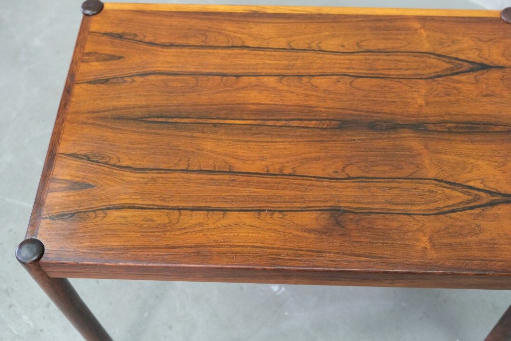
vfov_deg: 29.2
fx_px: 653
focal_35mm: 46
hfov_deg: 42.6
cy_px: 152
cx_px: 295
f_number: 4
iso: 2500
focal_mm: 26
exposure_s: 1/40
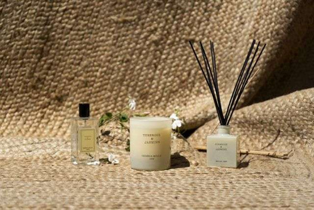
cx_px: 157
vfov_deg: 19.5
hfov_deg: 28.8
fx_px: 611
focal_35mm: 70
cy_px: 105
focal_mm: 70
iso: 100
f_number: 5.6
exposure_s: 1/1600
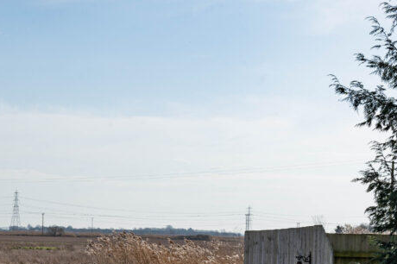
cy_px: 259
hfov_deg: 20.1
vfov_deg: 13.8
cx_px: -9
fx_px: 1080
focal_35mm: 98
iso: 125
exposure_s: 1/200
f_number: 11
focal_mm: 44
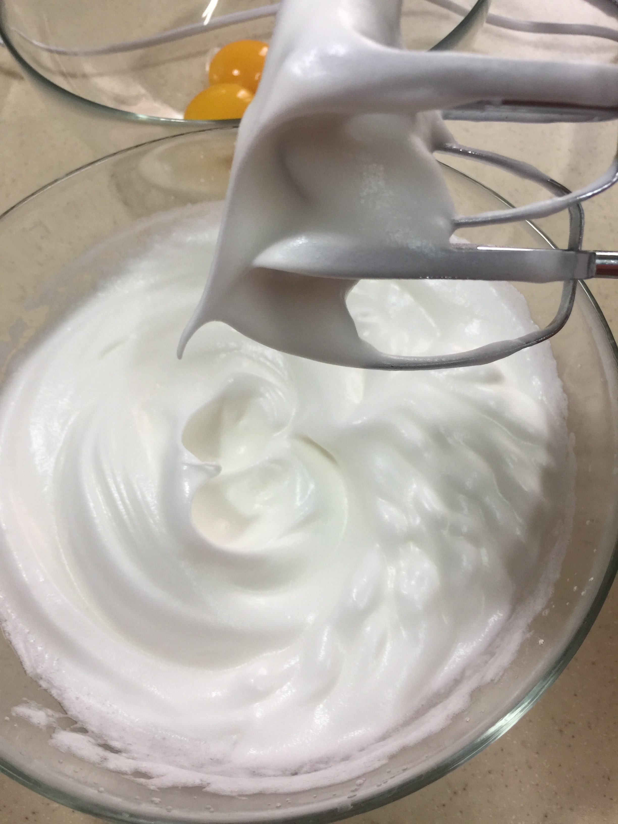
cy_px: 412
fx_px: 690
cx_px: 309
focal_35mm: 29
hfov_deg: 48.2
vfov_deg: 61.7
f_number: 2.2
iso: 40
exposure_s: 1/33
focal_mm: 4.15
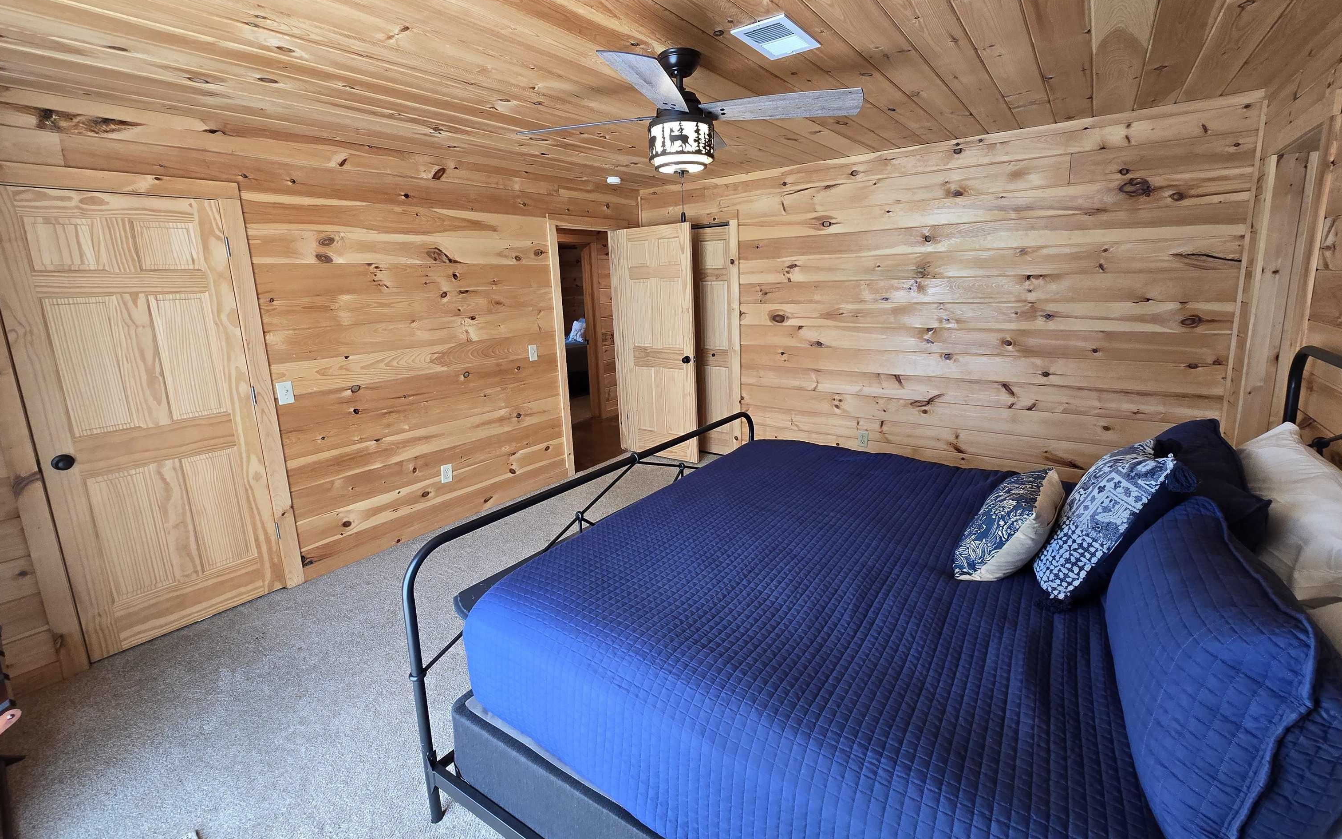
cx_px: 679
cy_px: 384
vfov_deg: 78.5
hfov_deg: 105.3
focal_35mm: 14
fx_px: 512
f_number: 2.2
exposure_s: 1/60
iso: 125
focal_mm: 2.2
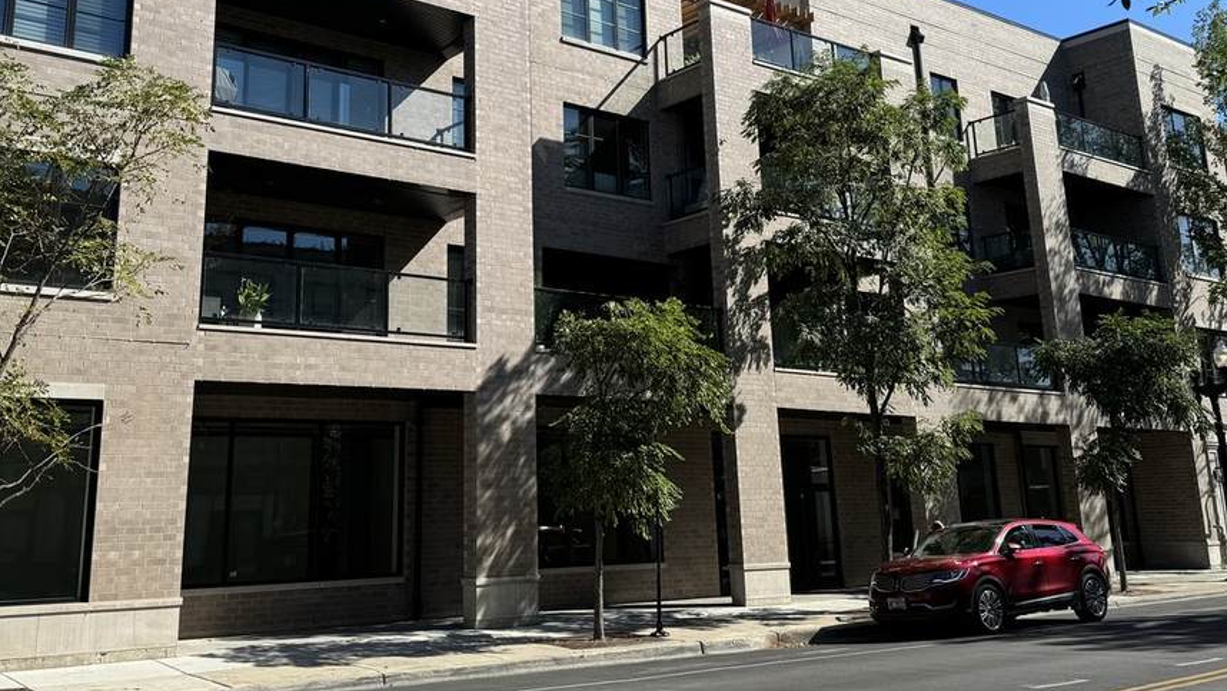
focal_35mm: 39
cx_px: 571
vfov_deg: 29.9
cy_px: 167
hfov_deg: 51.6
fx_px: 1269
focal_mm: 6.76
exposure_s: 1/3597
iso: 80
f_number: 1.78
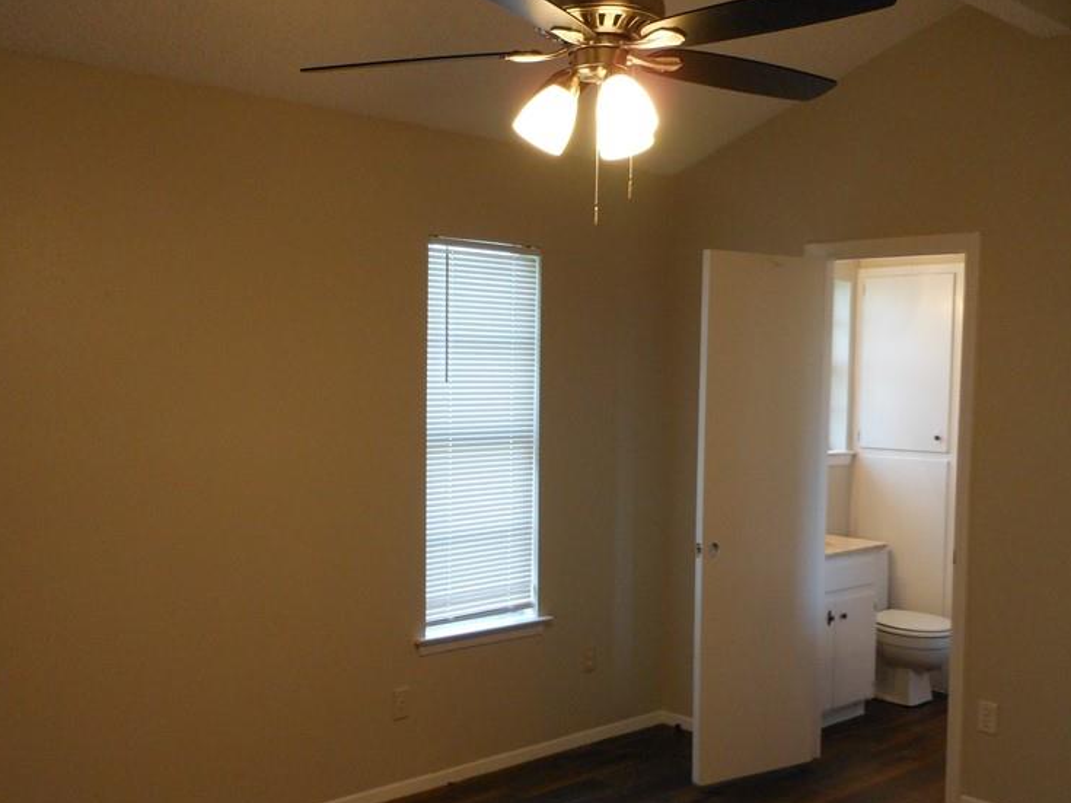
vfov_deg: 36.7
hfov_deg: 47.9
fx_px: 1206
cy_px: 482
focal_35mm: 39
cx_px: 522
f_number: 3.7
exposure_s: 1/30
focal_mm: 5
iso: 250
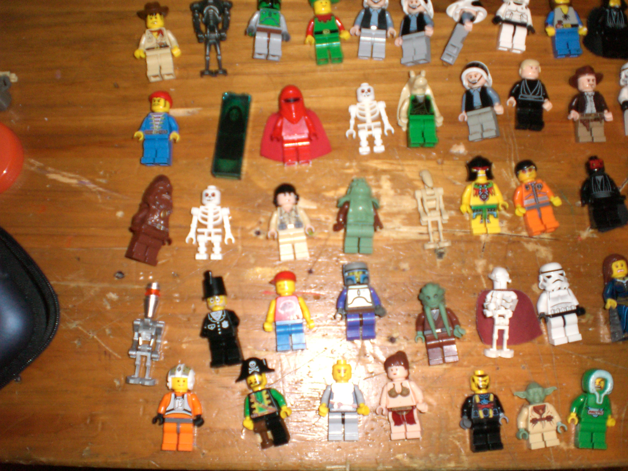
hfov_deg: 49.0
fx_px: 689
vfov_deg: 37.7
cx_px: 314
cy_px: 236
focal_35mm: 38
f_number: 3.1
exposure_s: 1/60
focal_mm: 6.3
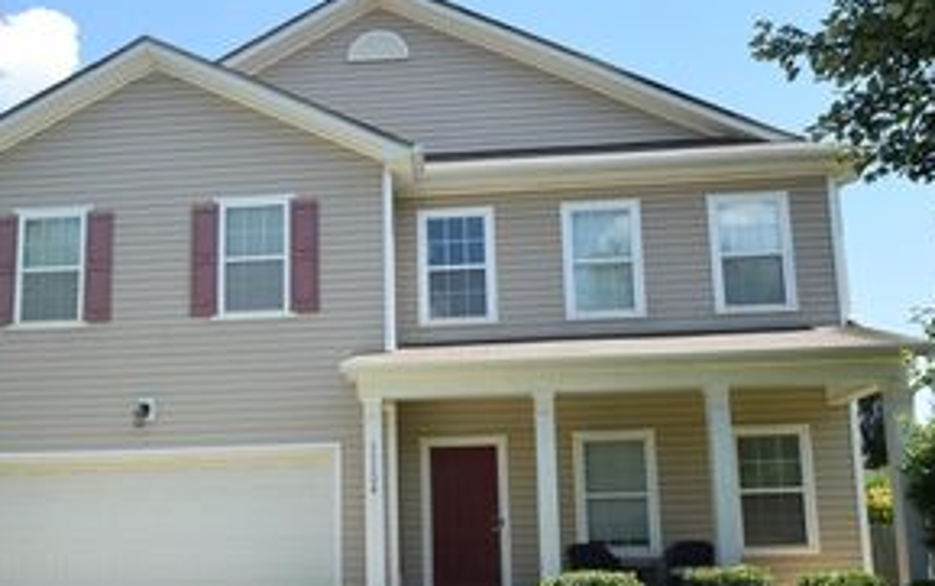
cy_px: 395
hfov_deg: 61.9
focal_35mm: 30
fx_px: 776
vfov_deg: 40.8
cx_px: 414
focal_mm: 11.5
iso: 200
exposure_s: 1/320
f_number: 9
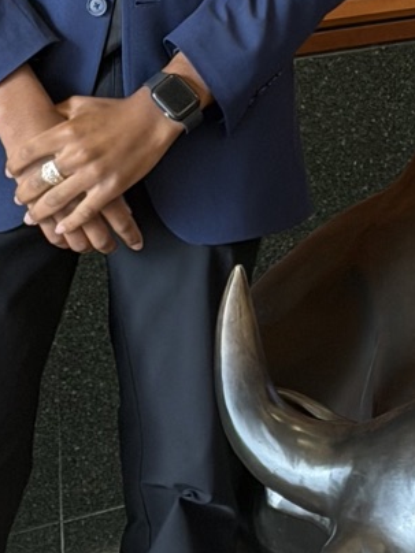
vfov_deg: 8.7
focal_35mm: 228
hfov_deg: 6.4
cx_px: 599
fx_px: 3645
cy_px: 140
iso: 160
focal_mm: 6.76
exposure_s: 1/60
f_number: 1.78
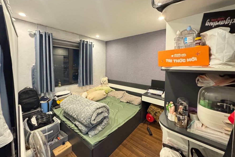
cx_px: 114
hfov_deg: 100.4
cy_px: 69
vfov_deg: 77.0
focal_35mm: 15
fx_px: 98
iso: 1250
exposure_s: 1/50
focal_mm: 2.22
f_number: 2.2
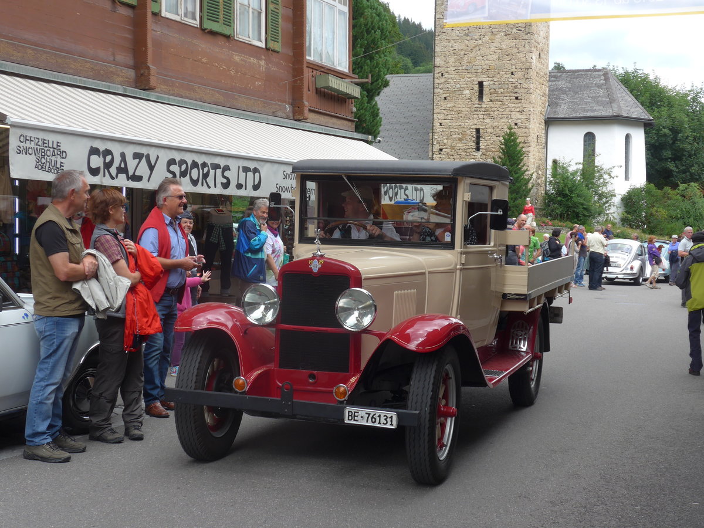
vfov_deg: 26.6
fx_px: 1119
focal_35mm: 55
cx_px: 352
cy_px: 264
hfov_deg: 34.9
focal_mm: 11.3
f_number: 3.4
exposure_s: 1/250
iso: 80
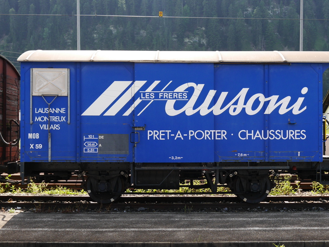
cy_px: 135
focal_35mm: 48
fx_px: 456
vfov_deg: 30.2
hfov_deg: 39.6
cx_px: 188
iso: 160
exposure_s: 1/160
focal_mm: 18
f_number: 5.6
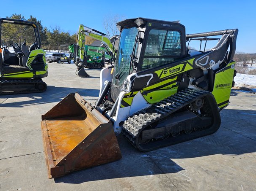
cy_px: 96
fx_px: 177
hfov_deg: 71.6
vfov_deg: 56.8
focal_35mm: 24
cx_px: 133
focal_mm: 5.4
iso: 25
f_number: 1.8
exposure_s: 1/1429
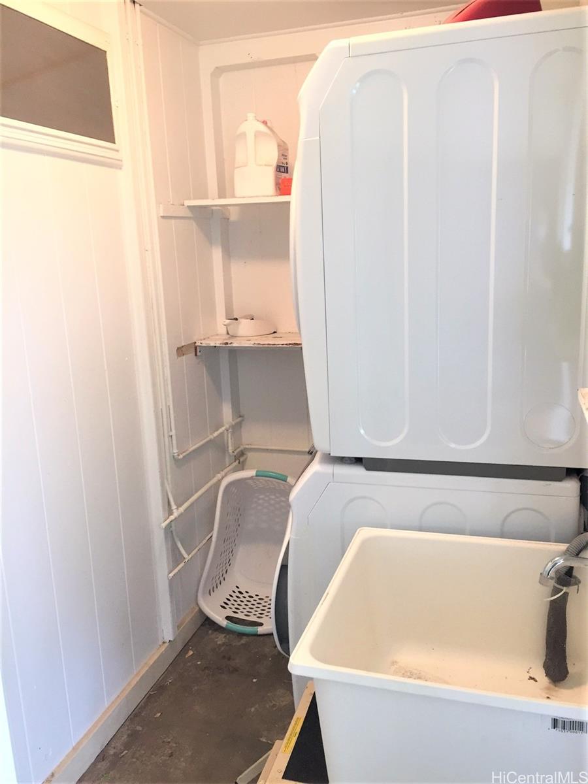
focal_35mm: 29
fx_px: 657
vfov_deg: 61.7
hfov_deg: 48.2
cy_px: 392
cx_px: 294
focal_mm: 4.15
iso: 50
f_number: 2.2
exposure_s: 1/30
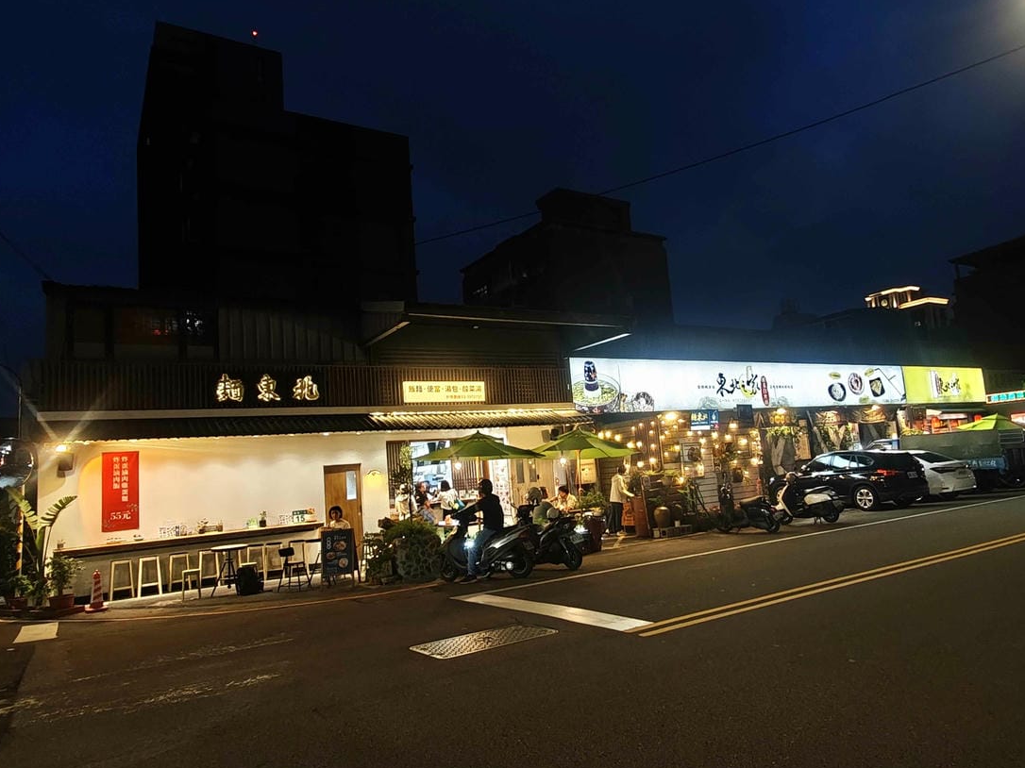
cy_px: 391
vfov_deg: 63.4
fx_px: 622
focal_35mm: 21
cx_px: 537
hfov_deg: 79.0
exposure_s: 1/33.3
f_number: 1.8
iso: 500
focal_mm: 2.03
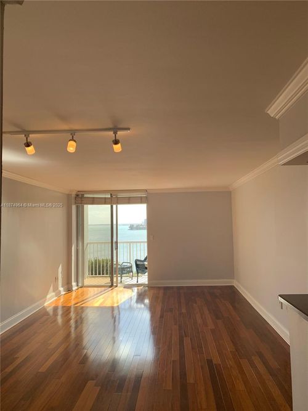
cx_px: 154
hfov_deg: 53.0
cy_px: 206
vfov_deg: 67.3
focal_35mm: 26
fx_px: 309
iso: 25
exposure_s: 1/257
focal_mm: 4.25
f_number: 1.8
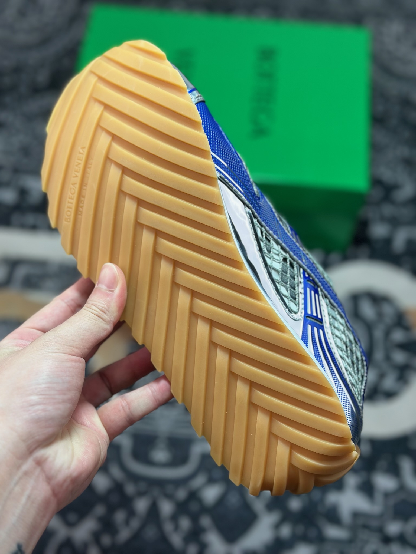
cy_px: 277
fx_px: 769
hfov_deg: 30.3
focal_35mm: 48
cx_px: 208
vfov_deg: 39.7
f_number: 1.78
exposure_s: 1/740
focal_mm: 6.86
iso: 80
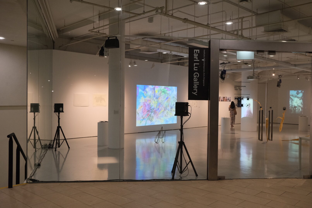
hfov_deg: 54.4
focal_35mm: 35
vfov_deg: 37.9
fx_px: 303
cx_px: 156
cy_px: 104
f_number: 4
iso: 1600
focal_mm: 23
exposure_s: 1/105
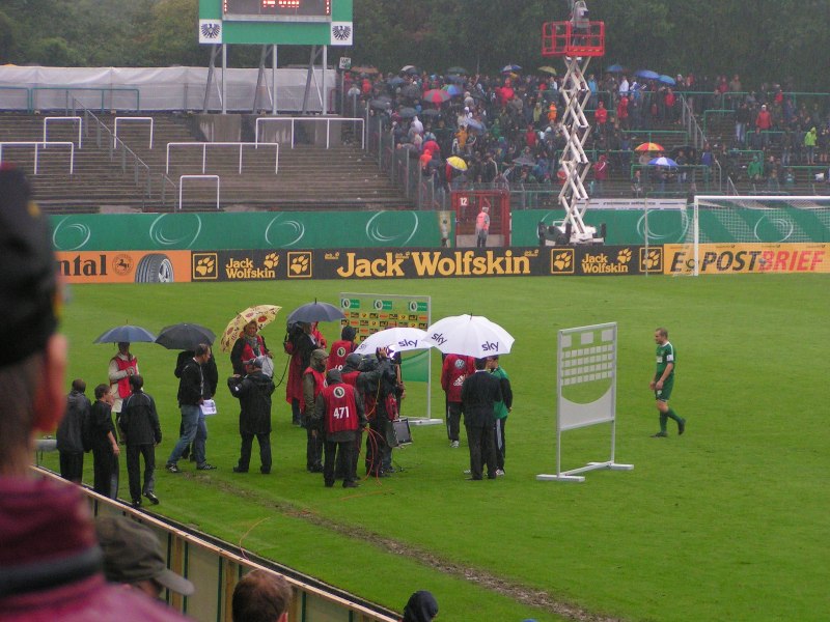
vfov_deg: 10.4
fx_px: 3429
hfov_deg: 13.8
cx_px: 415
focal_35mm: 143
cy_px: 311
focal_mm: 21.9
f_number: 3.5
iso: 200
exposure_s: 1/125
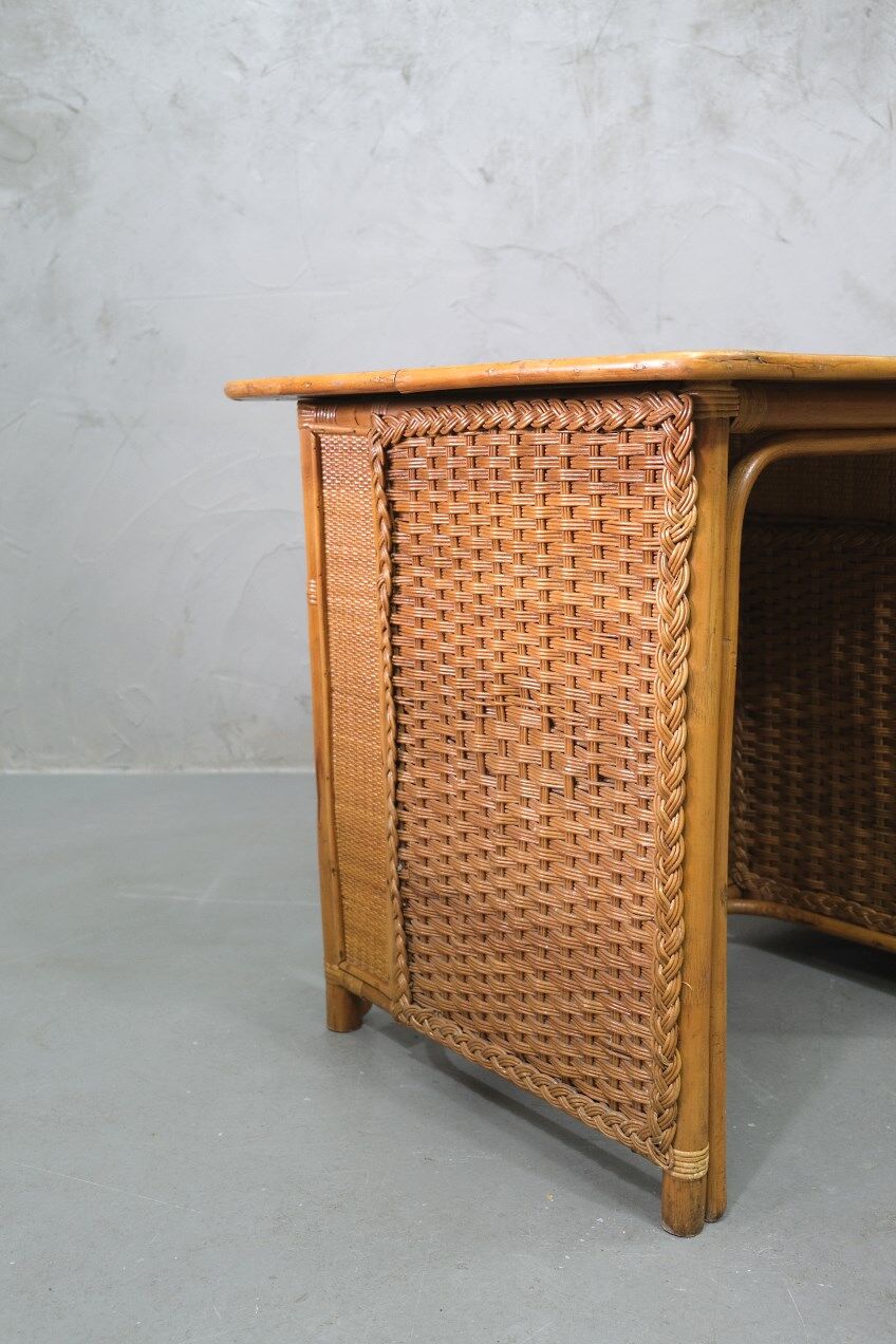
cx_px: 448
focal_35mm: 33
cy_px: 672
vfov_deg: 57.2
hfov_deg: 40.0
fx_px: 1232
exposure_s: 1/30
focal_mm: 22.3
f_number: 3.2
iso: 500
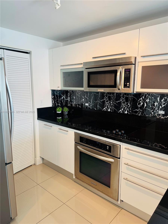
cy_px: 112
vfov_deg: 71.6
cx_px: 84
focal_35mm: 24
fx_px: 155
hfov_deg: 56.8
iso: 125
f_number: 1.78
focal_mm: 6.76
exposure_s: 1/60
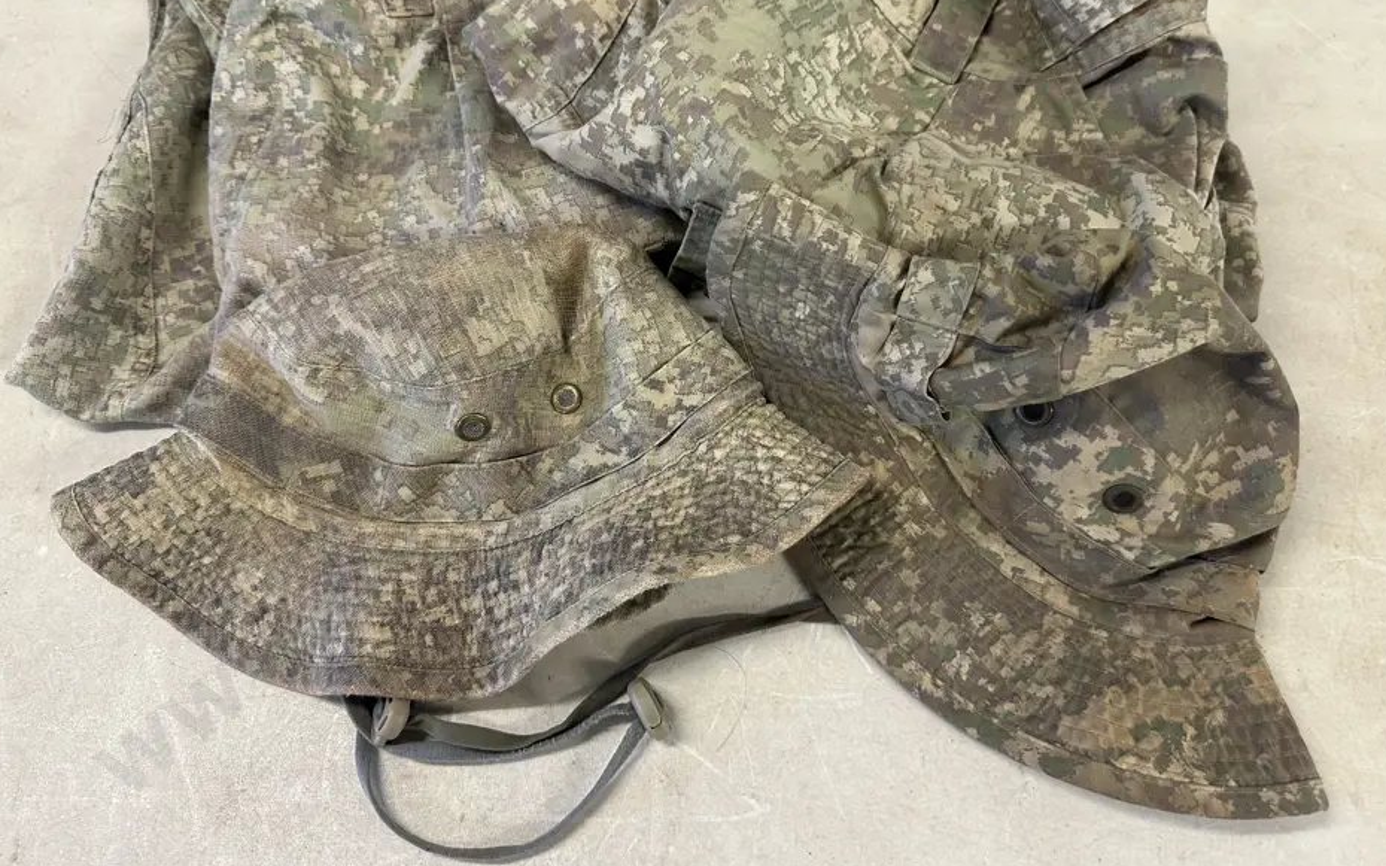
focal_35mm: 28
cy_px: 322
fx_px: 1058
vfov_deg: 44.2
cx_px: 715
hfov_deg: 66.5
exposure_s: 1/50
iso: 160
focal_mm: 6.86
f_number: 1.78
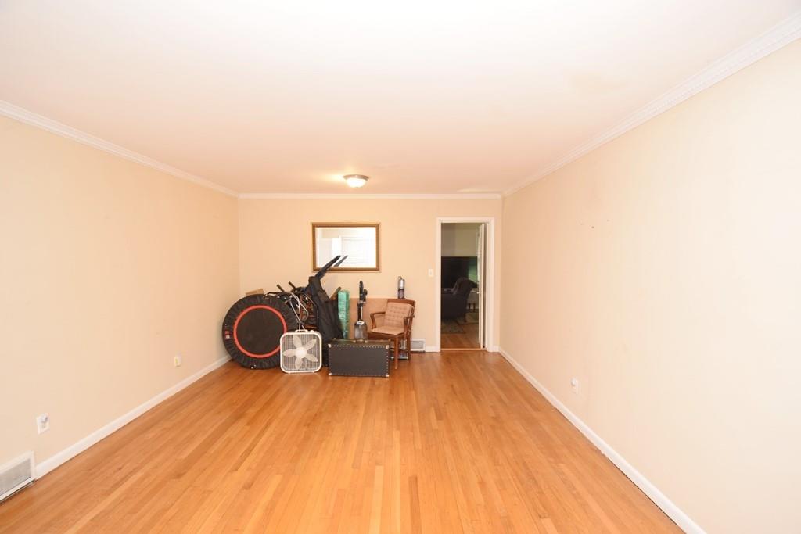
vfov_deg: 77.3
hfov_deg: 100.4
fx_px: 334
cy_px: 267
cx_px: 400
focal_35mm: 15
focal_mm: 10
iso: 800
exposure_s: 1/60
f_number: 3.5
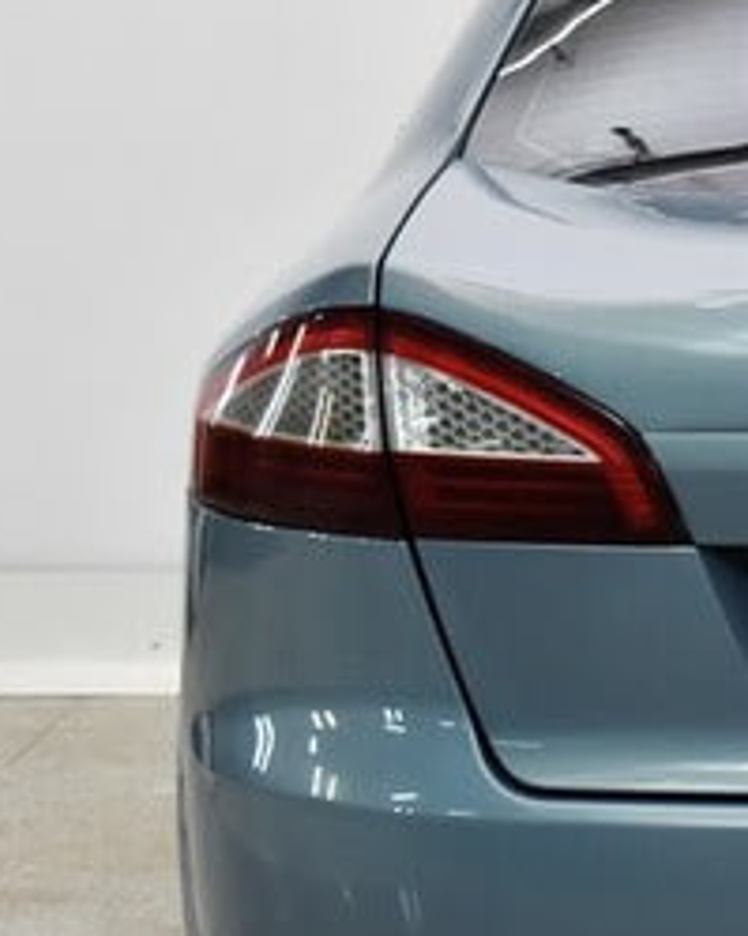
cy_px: 335
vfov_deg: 9.0
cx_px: 1184
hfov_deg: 7.1
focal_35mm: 214
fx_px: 5926
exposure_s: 1/80
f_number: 6.3
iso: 800
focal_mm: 42
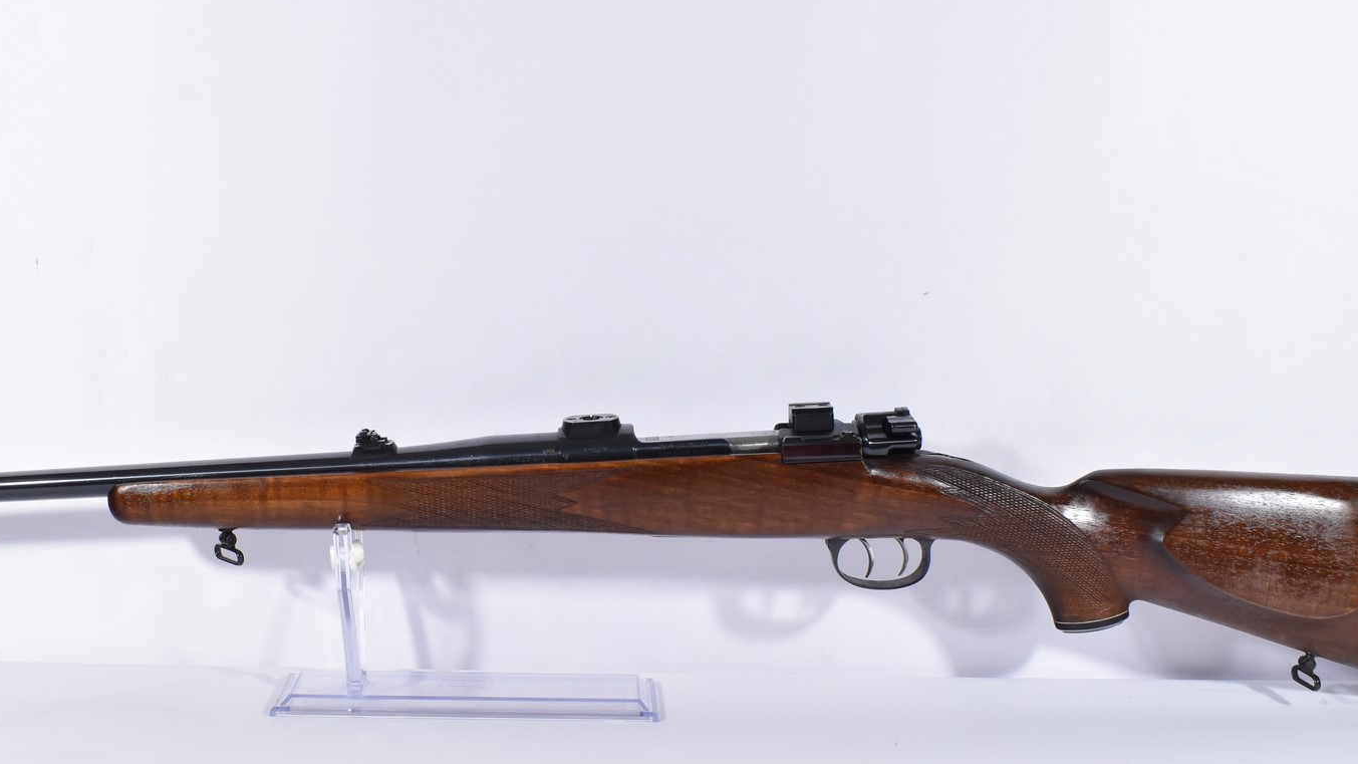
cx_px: 540
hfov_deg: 42.1
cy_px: 480
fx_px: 1756
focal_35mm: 49
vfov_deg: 24.5
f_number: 5
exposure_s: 1/25
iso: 640
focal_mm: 21
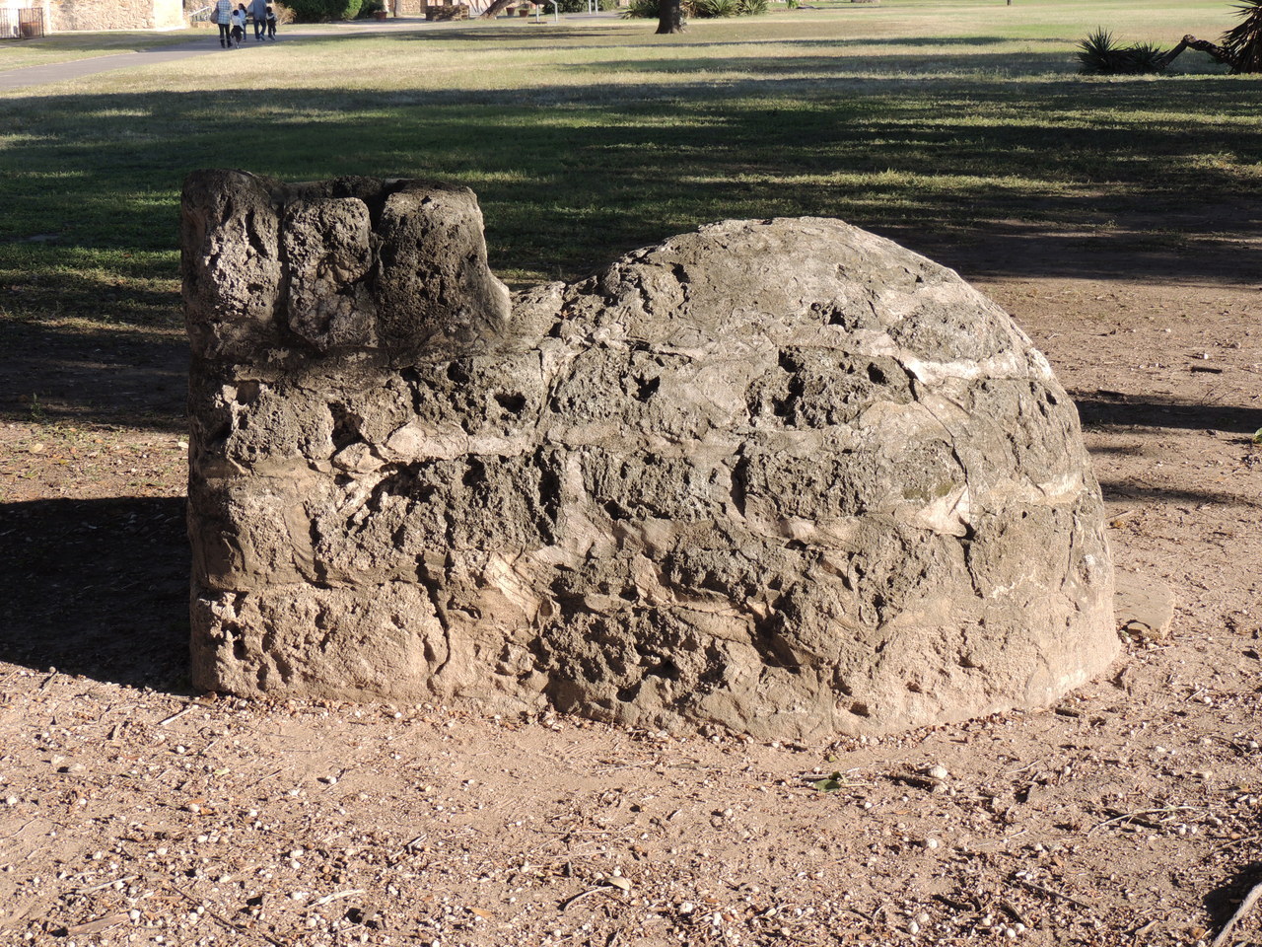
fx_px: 2005
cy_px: 474
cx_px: 631
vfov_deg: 26.6
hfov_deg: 34.9
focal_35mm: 55
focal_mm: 9.8
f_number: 3.7
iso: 100
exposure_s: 1/400
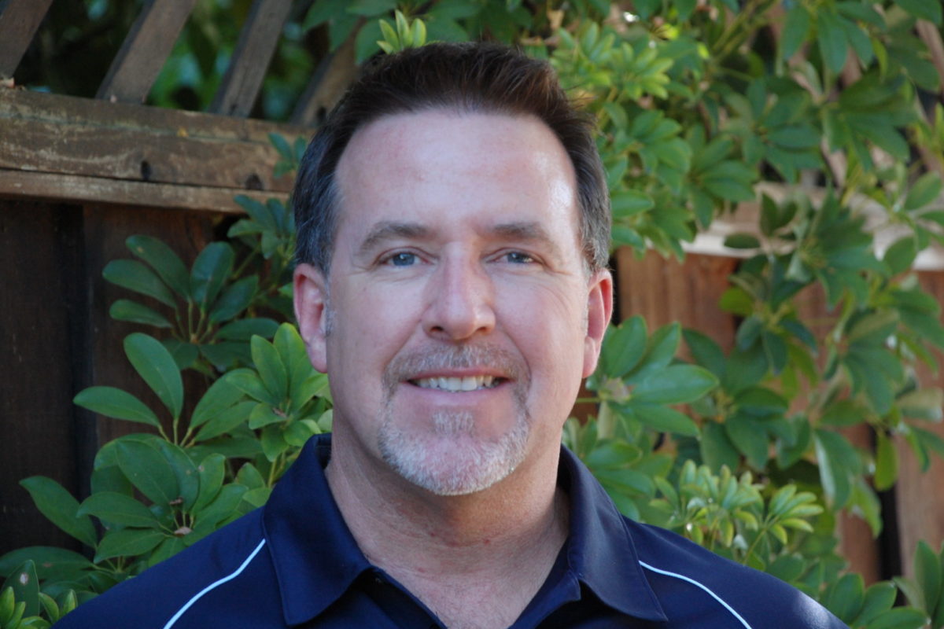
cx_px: 472
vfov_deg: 8.7
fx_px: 4130
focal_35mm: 158
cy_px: 314
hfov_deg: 13.0
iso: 800
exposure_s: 1/125
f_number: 5.6
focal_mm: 105
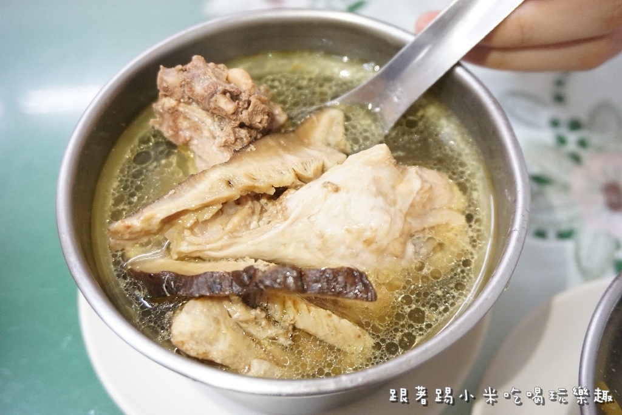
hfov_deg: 53.1
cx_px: 311
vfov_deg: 36.9
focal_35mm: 36
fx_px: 622
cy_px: 208
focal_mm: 24
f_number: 4.5
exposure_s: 1/60
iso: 2500
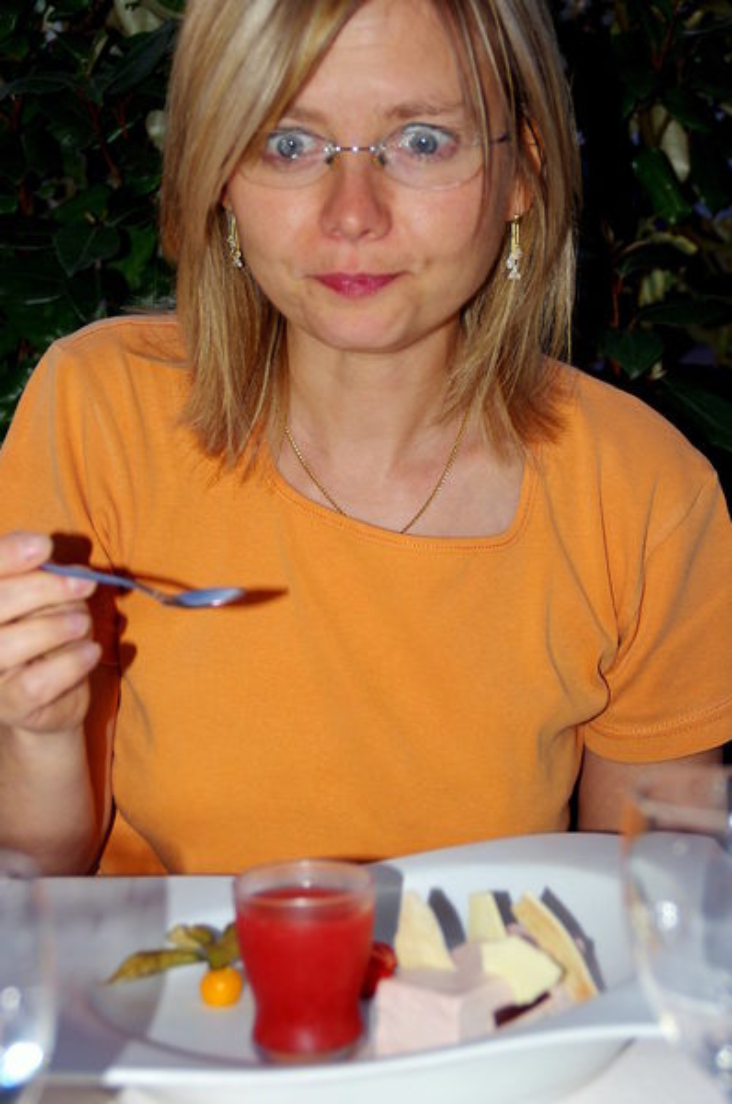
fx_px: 2510
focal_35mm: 82
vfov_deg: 24.8
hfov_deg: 16.6
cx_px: 366
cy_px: 552
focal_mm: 55
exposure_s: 1/100
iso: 400
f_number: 4.5
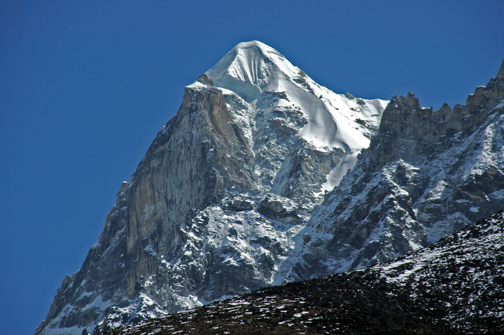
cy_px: 168
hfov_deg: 6.9
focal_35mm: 300
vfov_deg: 4.6
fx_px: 4195
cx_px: 252
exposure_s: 1/1000
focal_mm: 200
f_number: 8
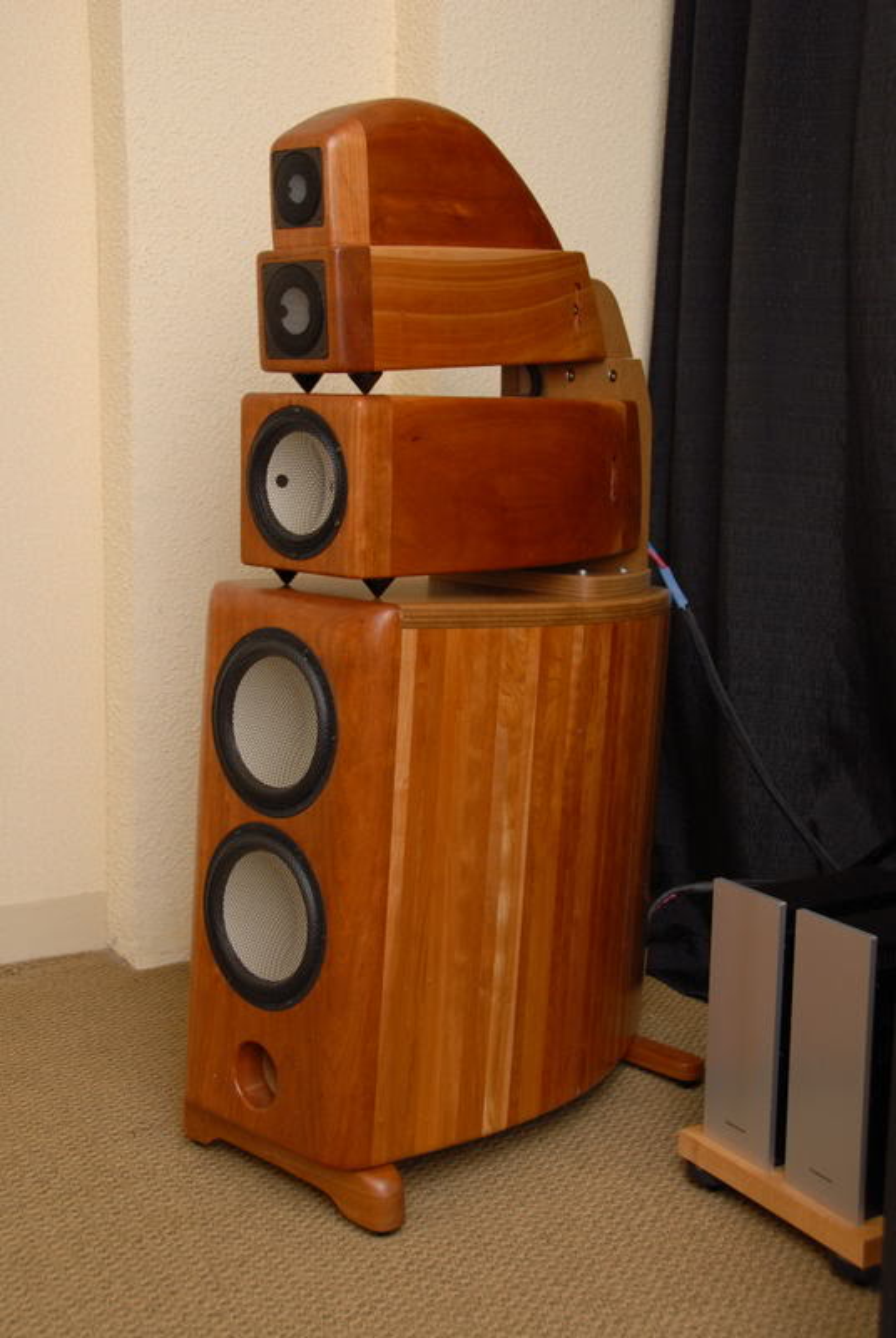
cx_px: 448
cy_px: 669
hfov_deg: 30.9
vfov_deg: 44.9
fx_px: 1618
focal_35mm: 44
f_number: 5.6
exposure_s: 1/60
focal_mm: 29
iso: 320
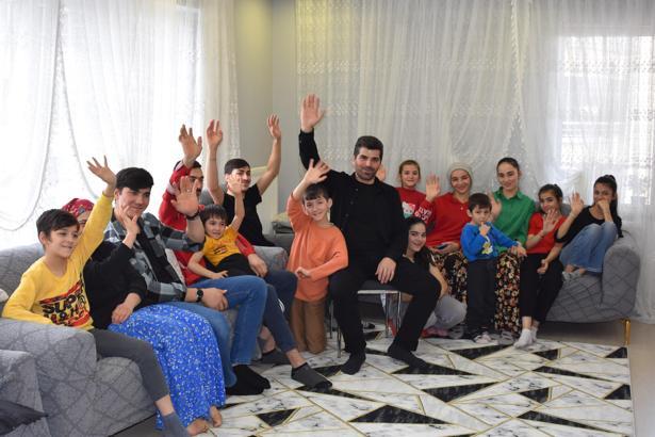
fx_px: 764
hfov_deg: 46.4
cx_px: 328
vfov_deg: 31.9
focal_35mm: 42
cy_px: 218
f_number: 5
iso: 1000
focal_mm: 28
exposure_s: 1/80
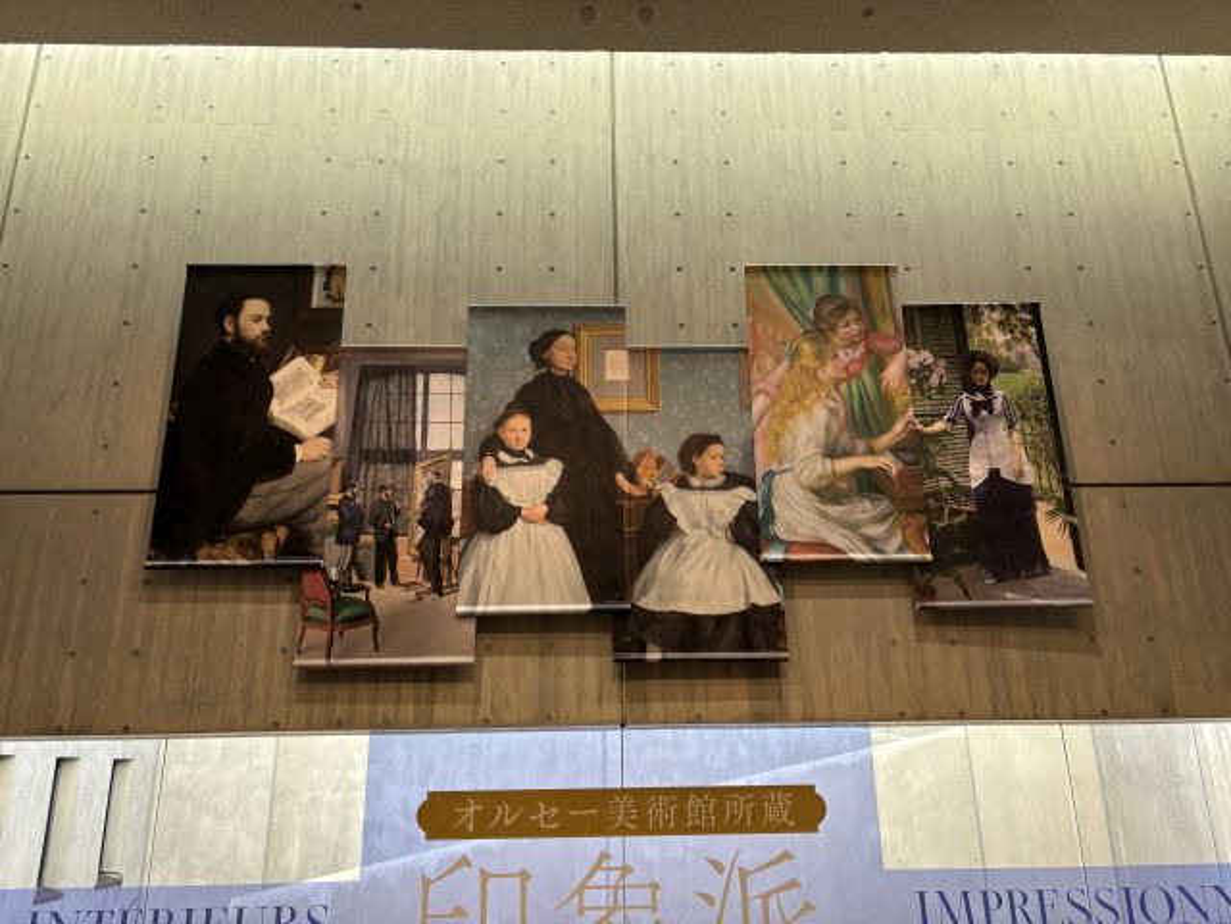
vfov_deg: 53.1
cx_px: 616
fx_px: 925
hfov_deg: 67.3
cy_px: 462
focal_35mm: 26
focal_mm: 5.96
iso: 50
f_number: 1.6
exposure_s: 1/100
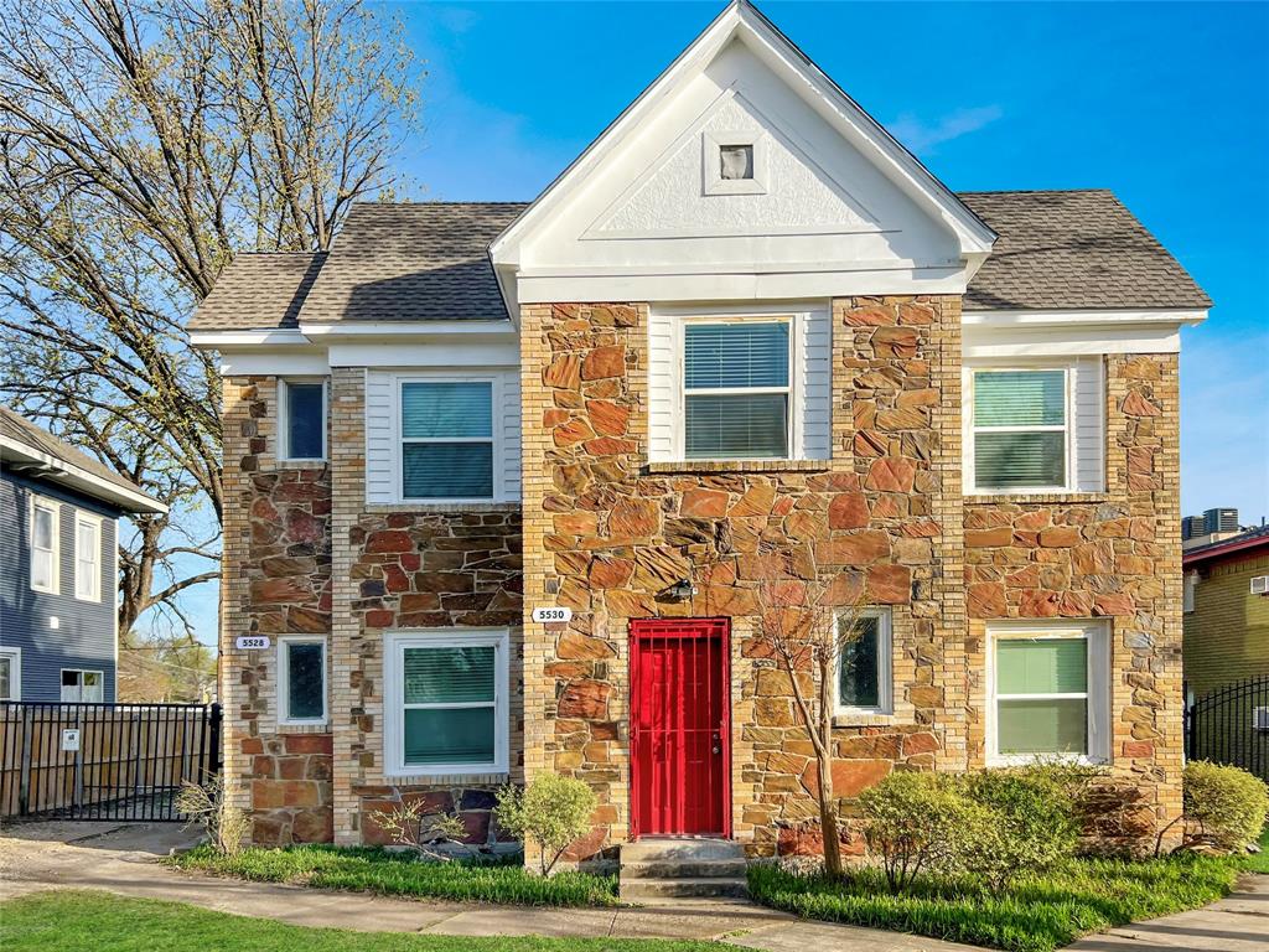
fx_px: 953
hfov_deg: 67.3
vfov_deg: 53.1
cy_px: 476
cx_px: 634
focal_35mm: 26
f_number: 1.5
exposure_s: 1/2571
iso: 50
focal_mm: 5.7
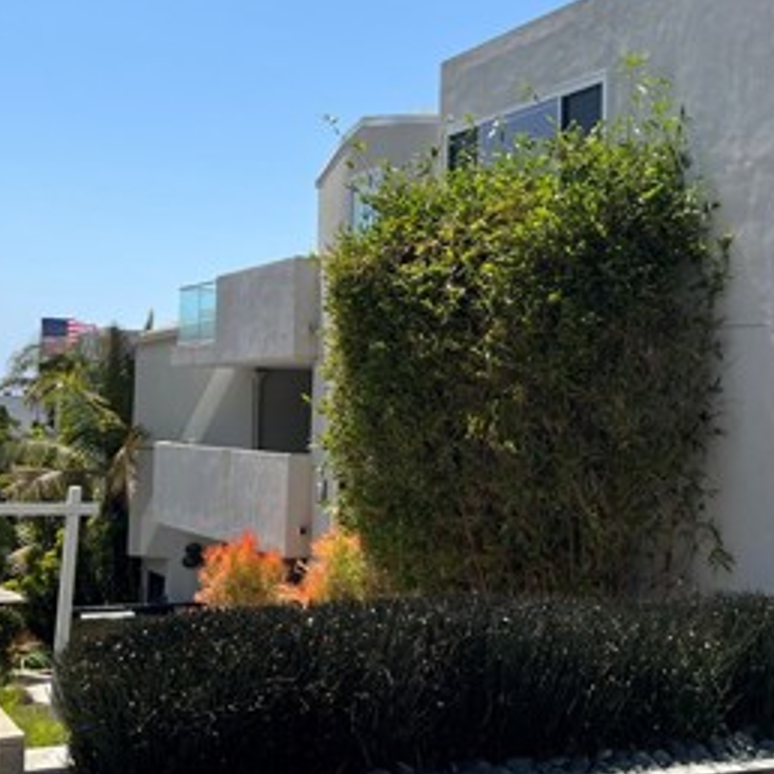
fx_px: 1442
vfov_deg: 30.0
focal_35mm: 57
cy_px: 306
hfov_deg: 29.9
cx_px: 483
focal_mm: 5.7
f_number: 1.5
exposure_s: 1/5587
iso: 50
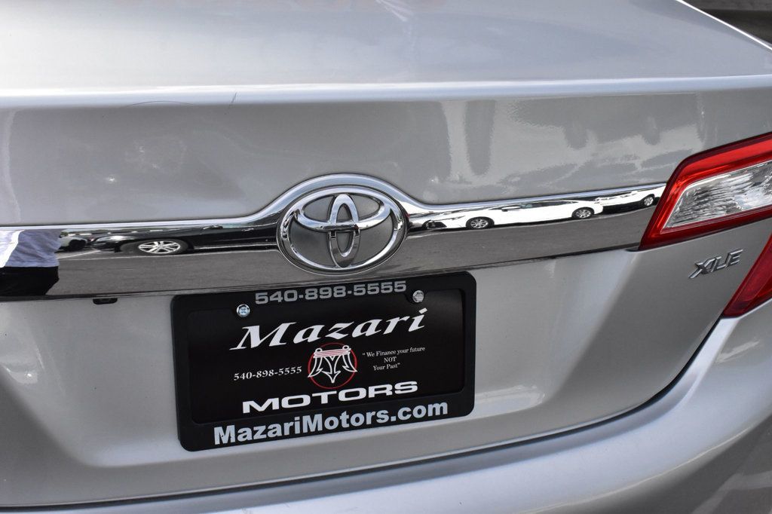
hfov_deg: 47.9
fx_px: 868
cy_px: 257
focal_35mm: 40
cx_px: 386
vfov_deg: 33.0
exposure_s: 1/1600
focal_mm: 27
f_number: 14
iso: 2500
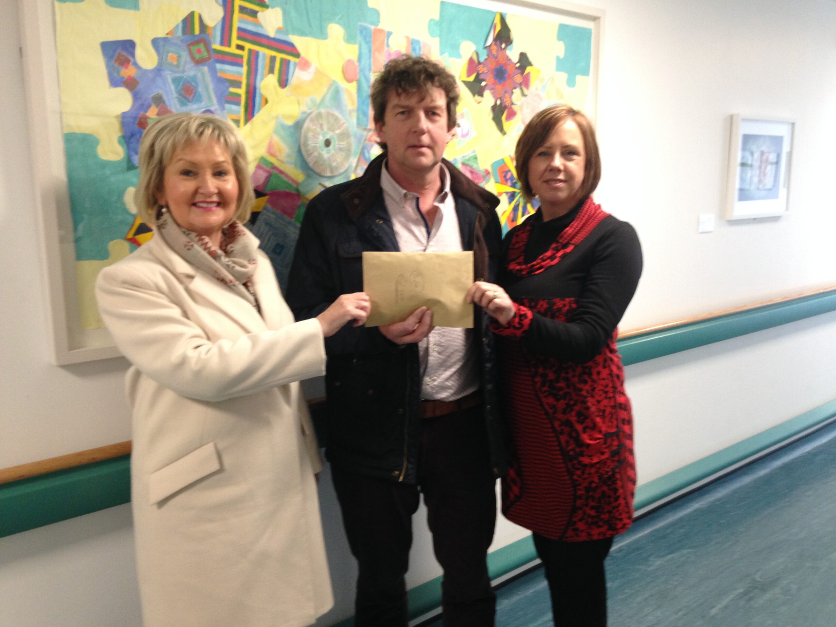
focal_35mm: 33
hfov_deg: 55.4
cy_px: 314
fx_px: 797
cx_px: 418
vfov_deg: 42.9
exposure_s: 1/20
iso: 125
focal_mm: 4.12
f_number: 2.4
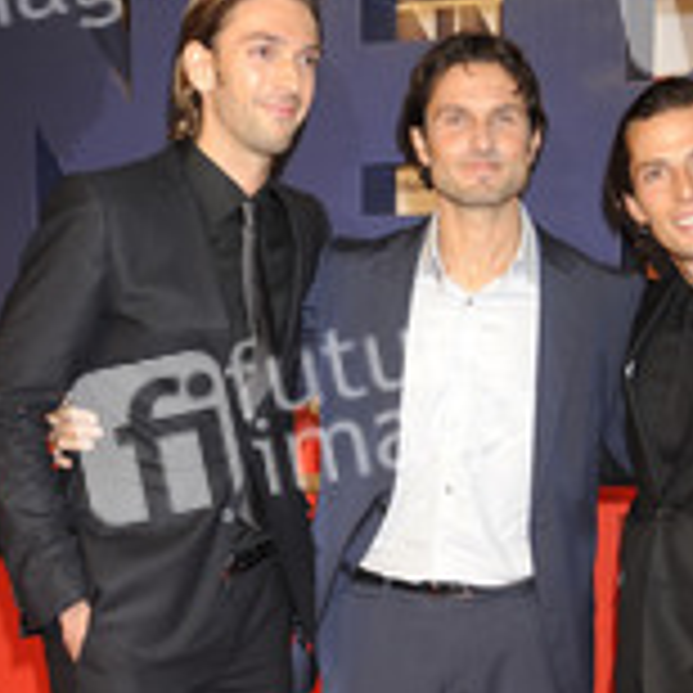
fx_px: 1993
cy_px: 644
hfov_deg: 19.7
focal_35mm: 88
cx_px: 432
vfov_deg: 19.3
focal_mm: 40
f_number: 5.6
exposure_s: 1/160
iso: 800
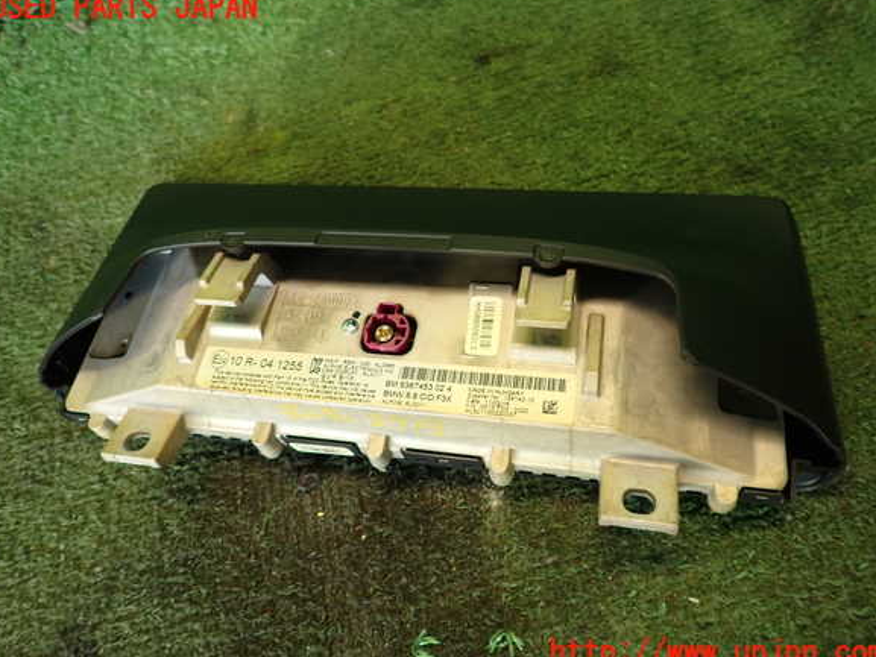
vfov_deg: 53.1
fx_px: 658
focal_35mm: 26
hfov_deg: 67.3
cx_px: 437
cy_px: 331
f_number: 2
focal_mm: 4.5
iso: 200
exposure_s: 1/50
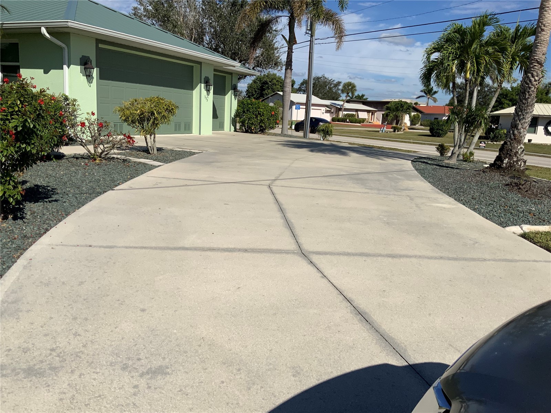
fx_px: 462
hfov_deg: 61.7
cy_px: 206
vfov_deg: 48.2
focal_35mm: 29
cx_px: 276
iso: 20
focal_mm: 3
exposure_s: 1/4785
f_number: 1.8
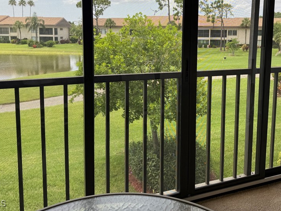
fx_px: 276
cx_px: 157
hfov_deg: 53.8
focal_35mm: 34
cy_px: 63
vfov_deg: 41.0
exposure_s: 1/920
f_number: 1.78
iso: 80
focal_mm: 6.76
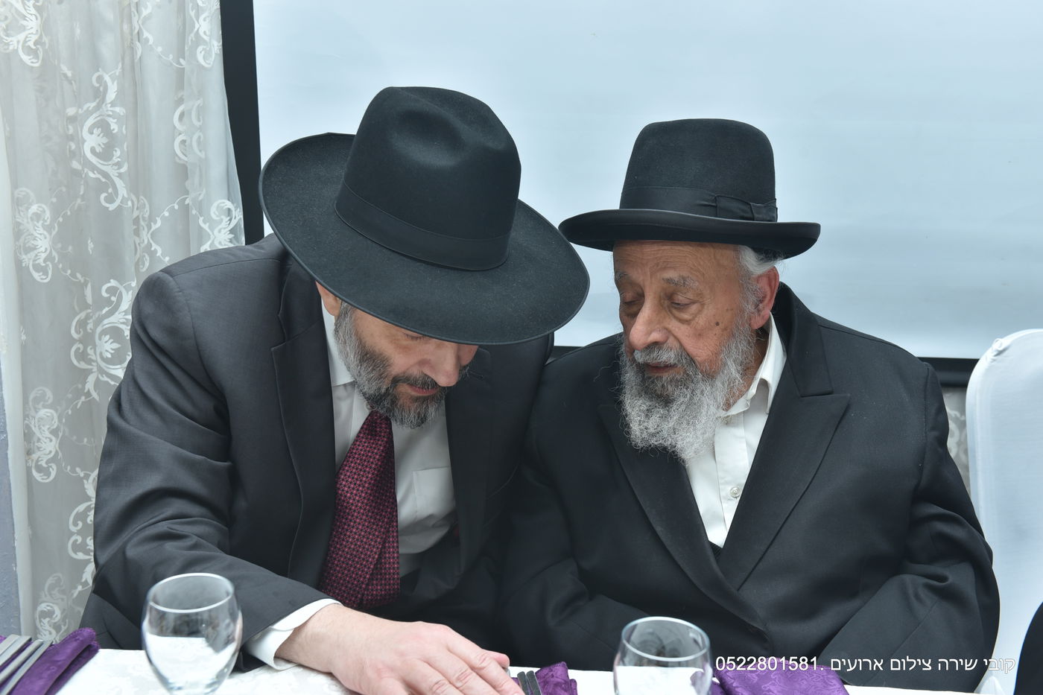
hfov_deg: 41.1
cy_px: 348
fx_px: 1390
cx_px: 522
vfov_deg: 28.1
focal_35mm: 48
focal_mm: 48
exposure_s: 1/125
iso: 400
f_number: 6.3
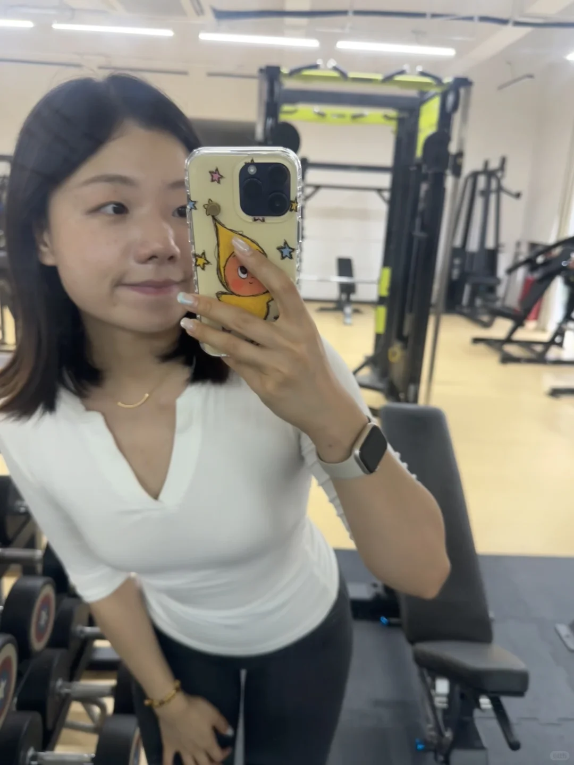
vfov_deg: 71.6
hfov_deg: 56.8
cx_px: 287
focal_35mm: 24
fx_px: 531
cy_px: 382
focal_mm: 6.86
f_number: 1.78
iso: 500
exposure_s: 1/50
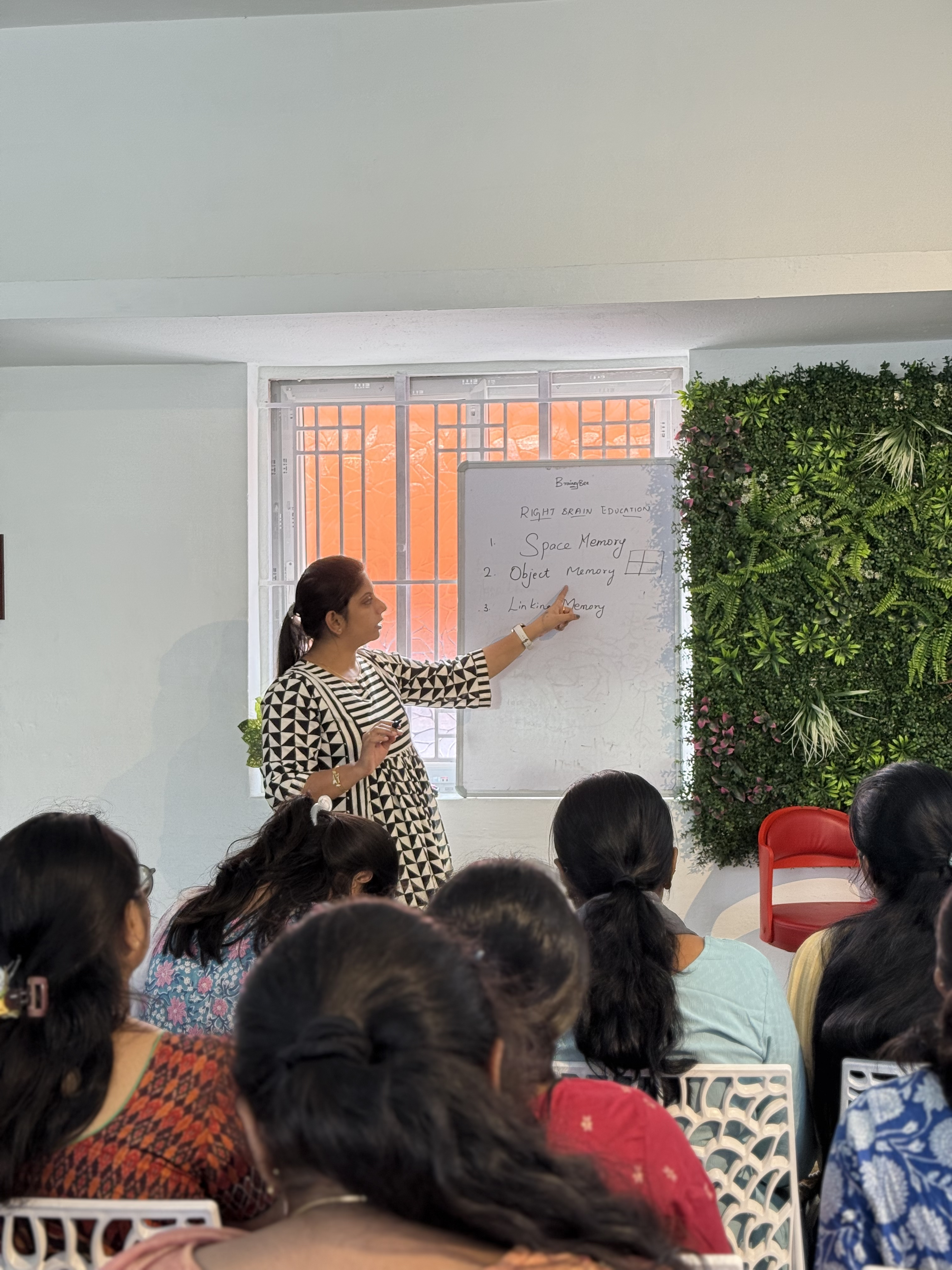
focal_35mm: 48
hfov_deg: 30.3
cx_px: 476
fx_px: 1760
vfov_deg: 39.7
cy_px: 635
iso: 50
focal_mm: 6.76
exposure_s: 1/146
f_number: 1.78
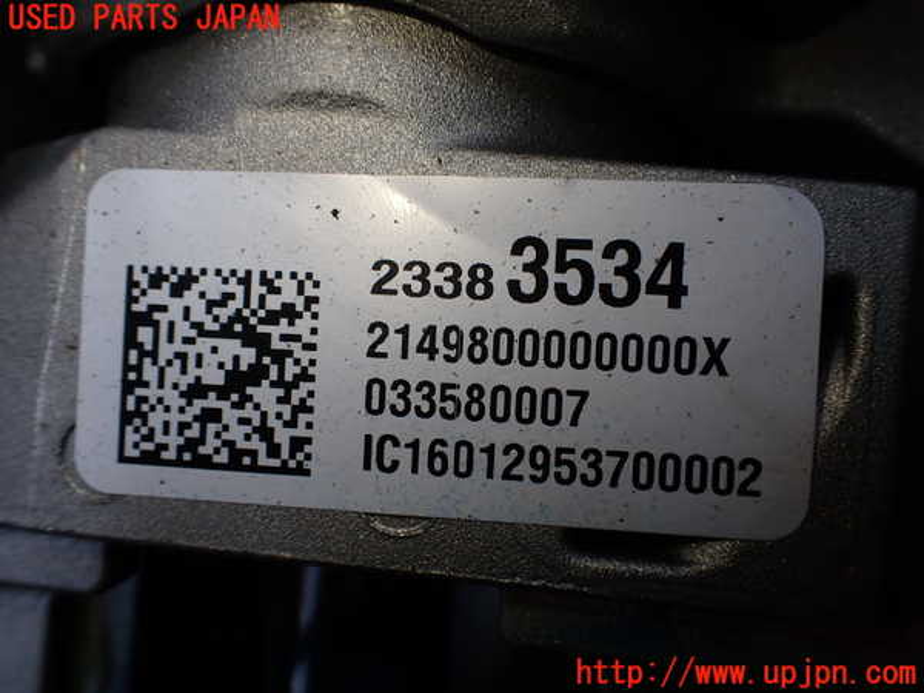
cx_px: 462
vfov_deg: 46.8
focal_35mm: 30
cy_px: 346
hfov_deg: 60.0
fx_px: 801
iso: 100
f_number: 3.2
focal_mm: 5.4
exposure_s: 1/400
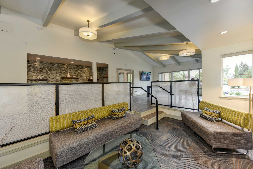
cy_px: 84
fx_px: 98
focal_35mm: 14
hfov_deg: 104.2
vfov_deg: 81.3
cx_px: 126
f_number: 5.6
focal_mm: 14
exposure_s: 1/125
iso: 1600
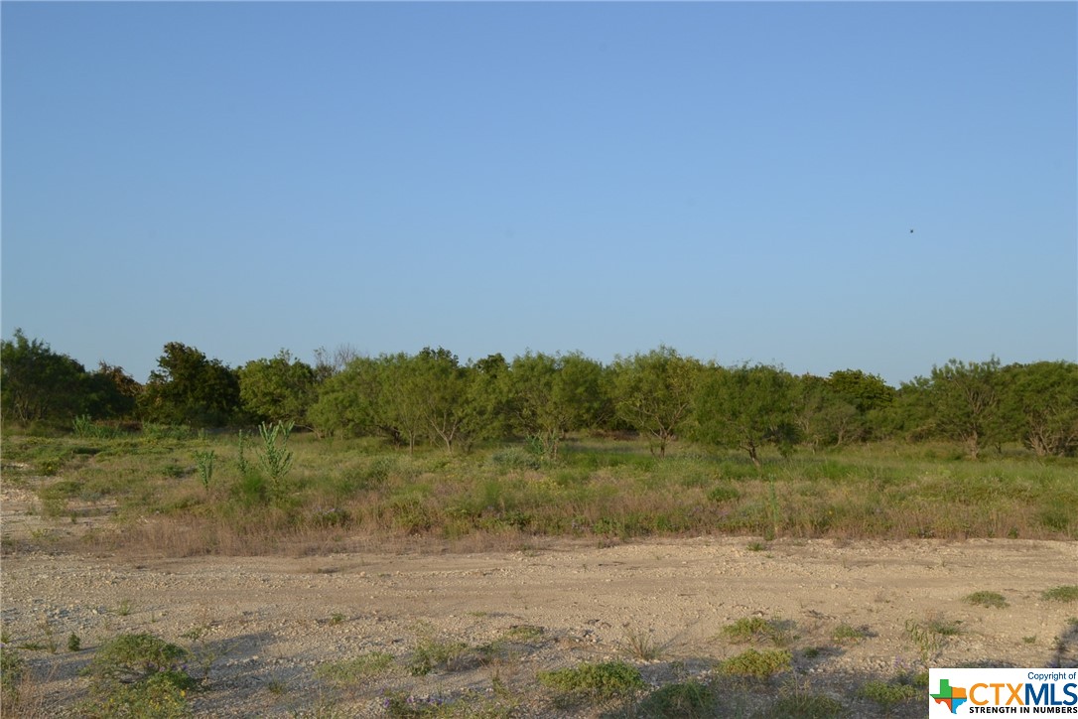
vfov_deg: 36.9
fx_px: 1078
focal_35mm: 36
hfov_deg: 53.1
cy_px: 360
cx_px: 539
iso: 400
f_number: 14
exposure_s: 1/200
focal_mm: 24
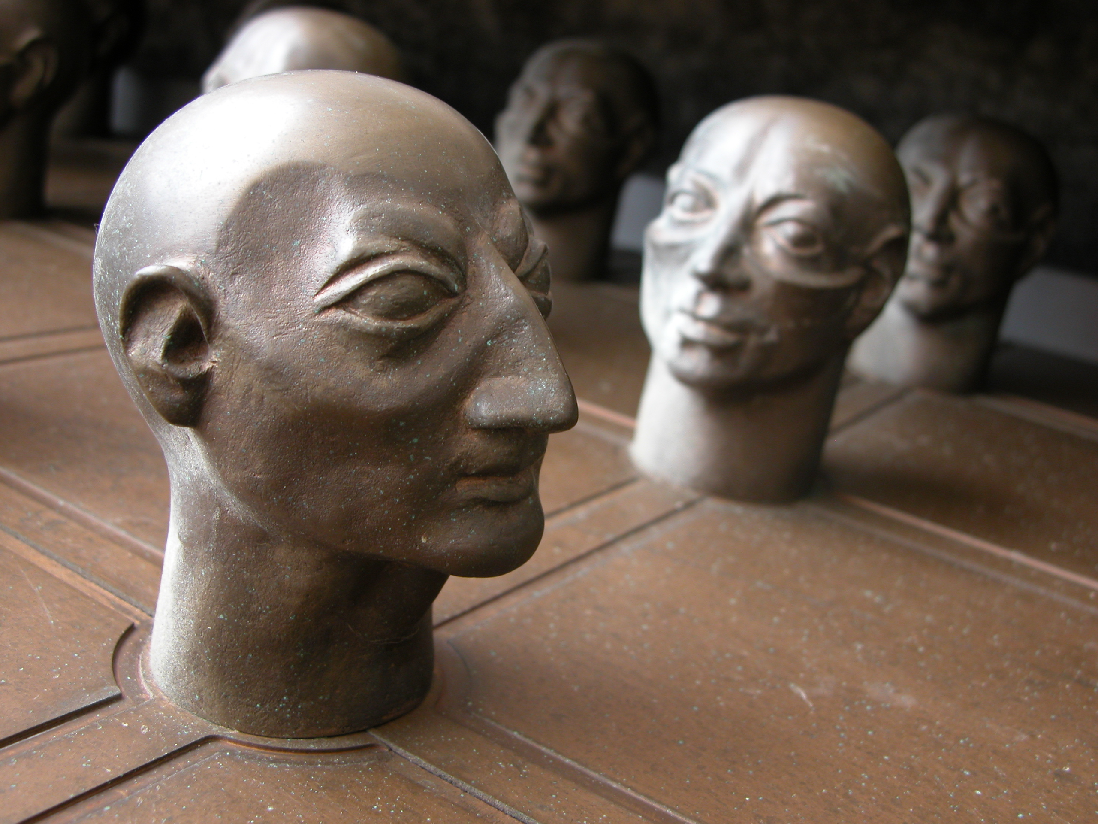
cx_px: 549
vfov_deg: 34.3
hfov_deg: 44.8
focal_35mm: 42
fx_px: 1332
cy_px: 412
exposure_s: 1/36.9
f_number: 2.9
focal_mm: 10.7
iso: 100
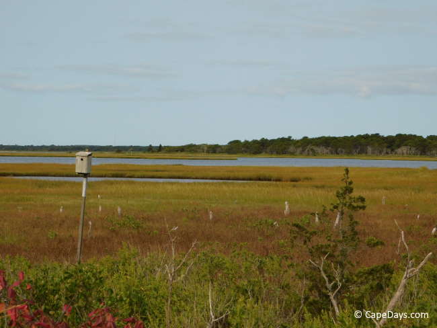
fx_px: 1149
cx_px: 218
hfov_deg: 21.5
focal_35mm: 91
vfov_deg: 16.2
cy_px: 164
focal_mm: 16.1
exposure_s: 1/1000
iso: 125
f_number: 4.5
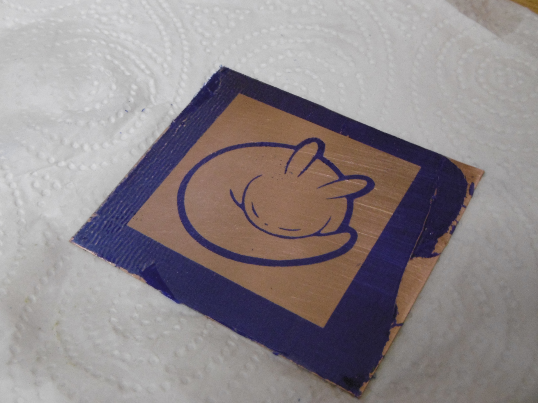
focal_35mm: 43
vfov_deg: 33.6
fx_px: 668
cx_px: 269
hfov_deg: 43.9
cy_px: 202
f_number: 3.8
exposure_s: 1/25
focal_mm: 7.7
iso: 400
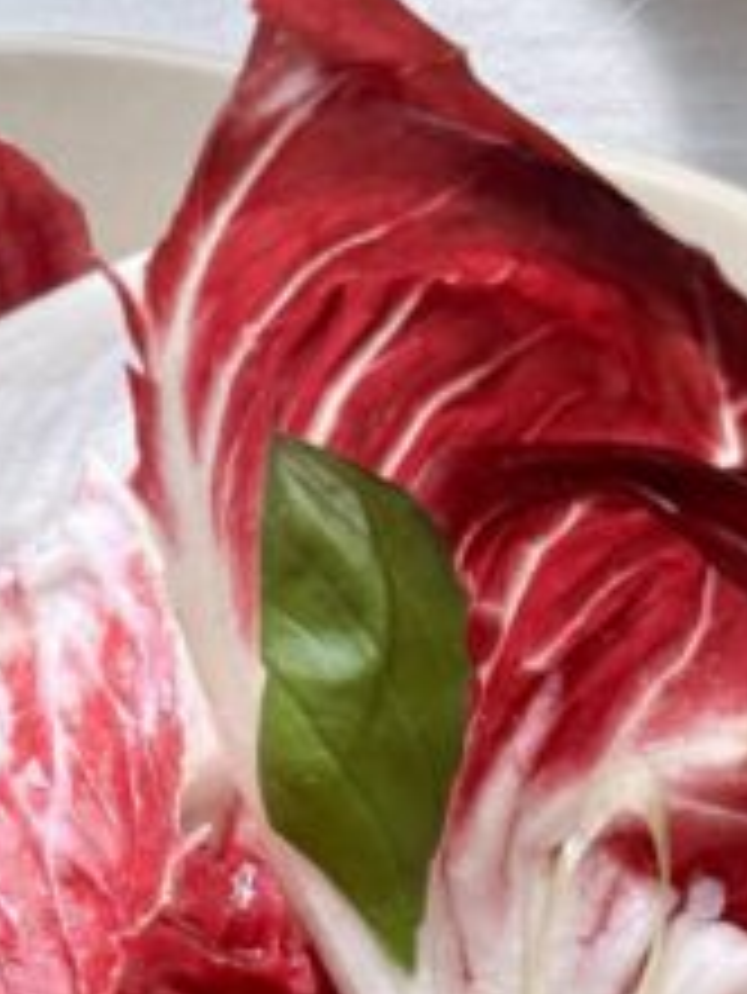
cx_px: 0
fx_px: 3191
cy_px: 1471
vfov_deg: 16.3
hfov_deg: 13.2
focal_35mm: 111
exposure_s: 1/162
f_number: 1.78
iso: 100
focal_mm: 6.76
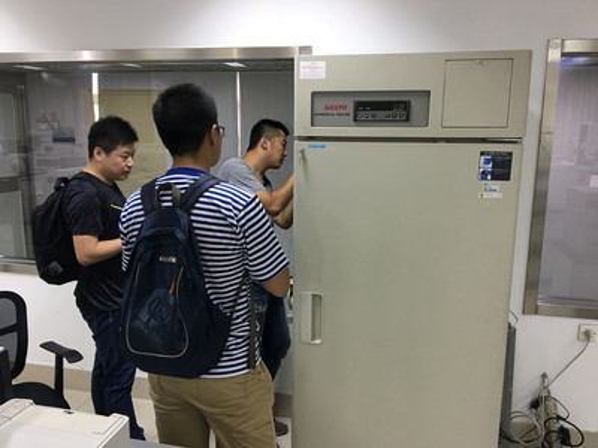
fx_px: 501
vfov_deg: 48.2
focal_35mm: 29
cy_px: 224
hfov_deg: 61.7
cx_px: 299
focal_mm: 4.15
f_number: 2.2
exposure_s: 1/17
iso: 50
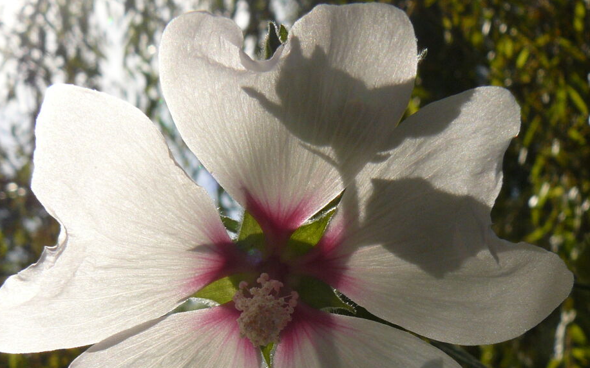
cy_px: 315
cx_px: 281
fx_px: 965
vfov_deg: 21.3
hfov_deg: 34.0
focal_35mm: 60
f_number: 5
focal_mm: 6
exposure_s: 1/640
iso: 100
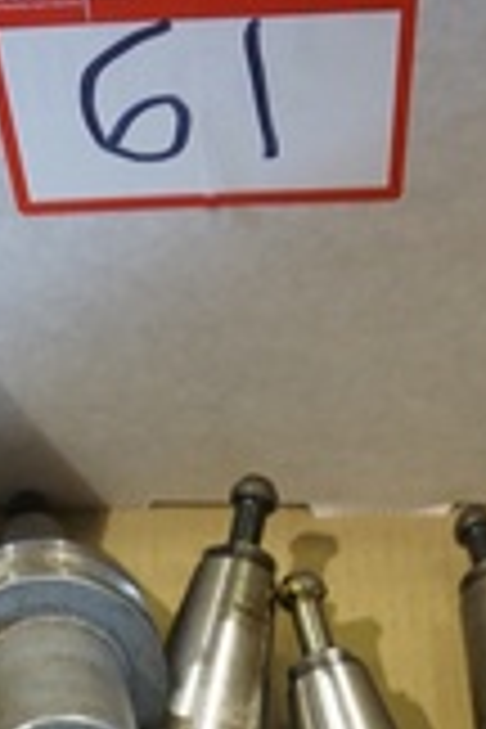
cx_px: 259
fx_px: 1438
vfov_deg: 24.7
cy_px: 954
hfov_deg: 19.2
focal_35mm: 71
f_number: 3.5
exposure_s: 1/60
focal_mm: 16
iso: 1600
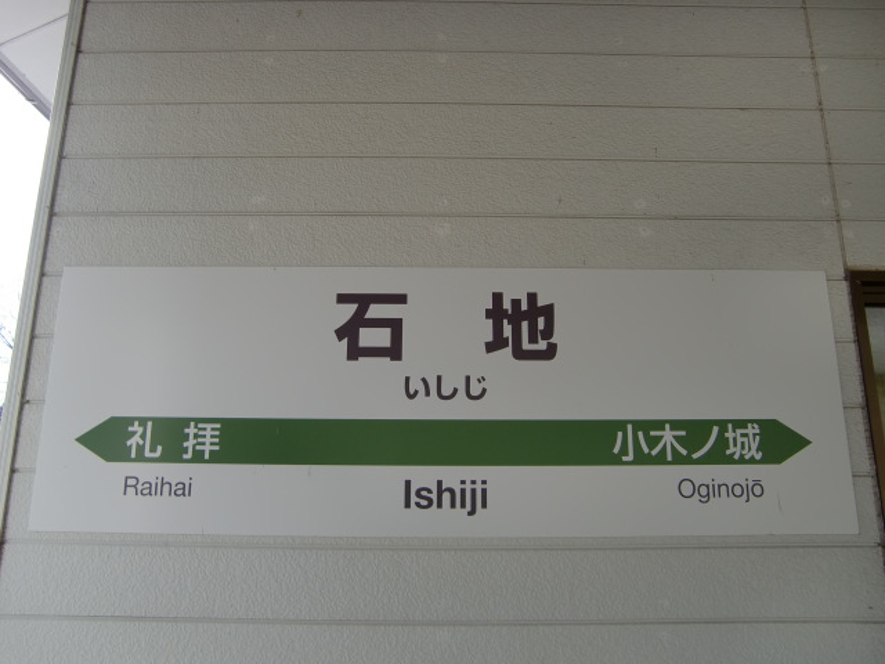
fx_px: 716
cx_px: 442
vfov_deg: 49.7
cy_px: 332
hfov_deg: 63.4
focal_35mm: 28
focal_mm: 4.9
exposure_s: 1/400
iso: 64
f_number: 2.6
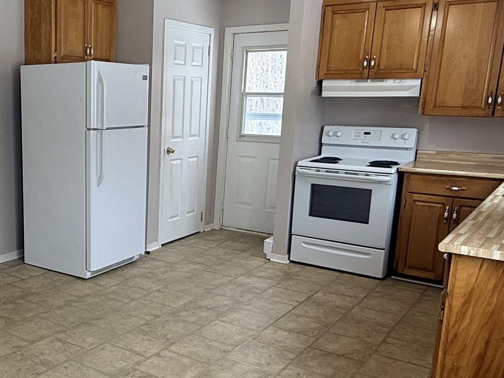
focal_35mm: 39
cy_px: 217
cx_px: 95
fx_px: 568
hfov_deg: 45.3
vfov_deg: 36.7
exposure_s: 1/120
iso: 80
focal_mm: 2.22
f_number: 2.2
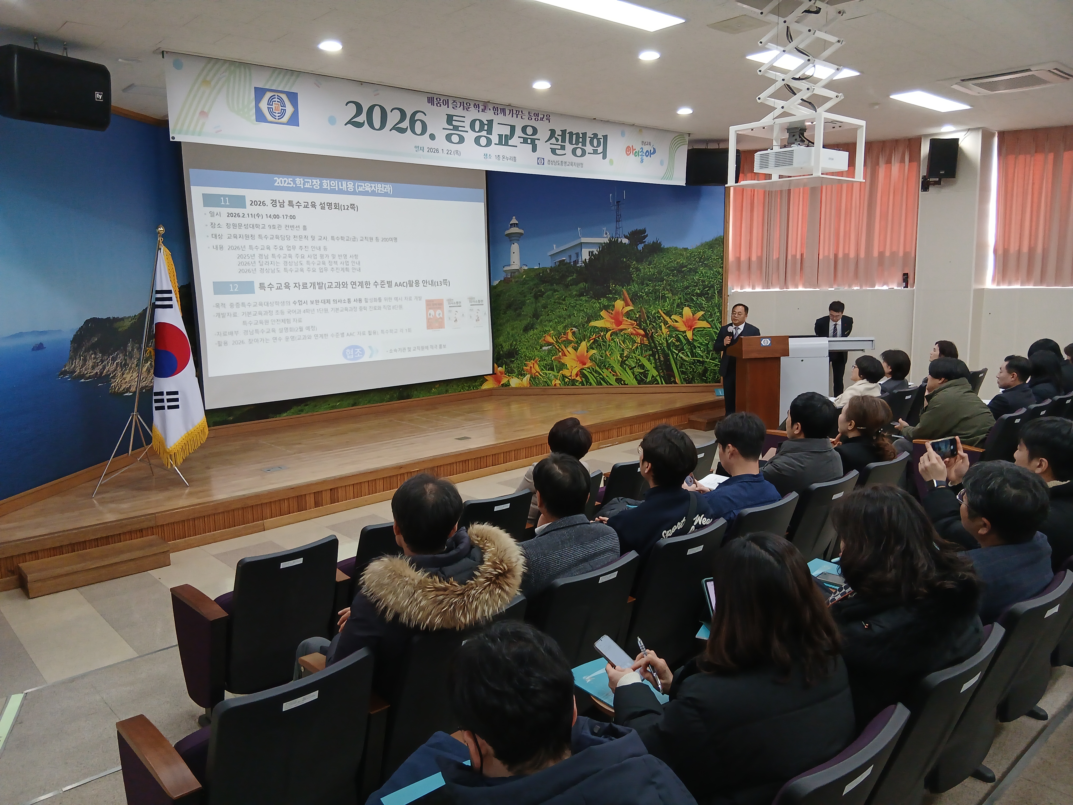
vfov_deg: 53.1
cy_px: 402
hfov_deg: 67.3
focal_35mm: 26
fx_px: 806
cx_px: 536
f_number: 1.8
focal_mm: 3.98
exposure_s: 1/60
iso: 200
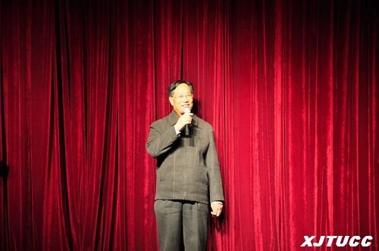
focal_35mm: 158
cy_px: 126
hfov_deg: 13.1
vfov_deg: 8.7
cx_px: 190
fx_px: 1656
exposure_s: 1/30
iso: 200
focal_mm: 105
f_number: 6.7
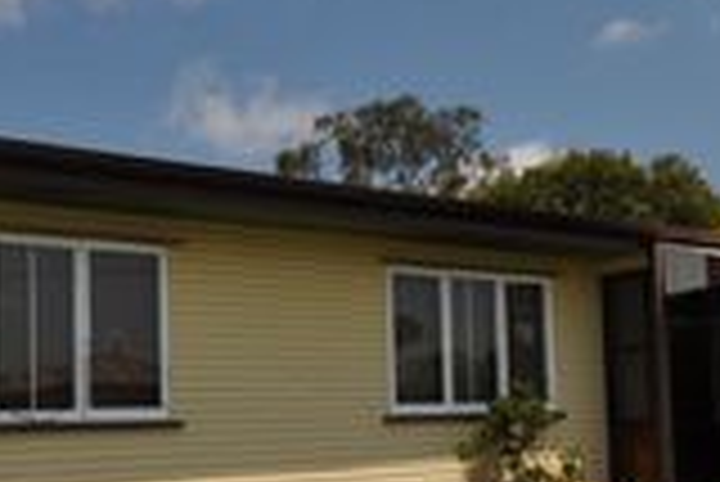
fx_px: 881
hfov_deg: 44.4
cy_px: 385
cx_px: 328
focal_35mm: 44
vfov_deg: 29.9
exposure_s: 1/200
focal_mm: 10
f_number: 18
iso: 200
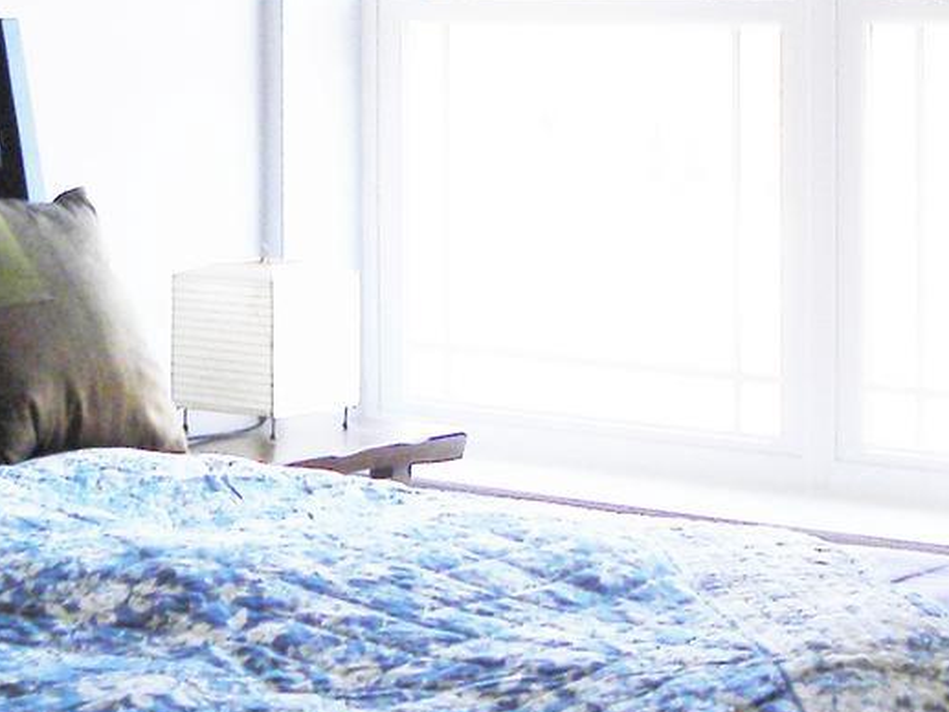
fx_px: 2824
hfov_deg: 19.1
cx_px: 479
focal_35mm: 103
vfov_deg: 14.0
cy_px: -112
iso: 85
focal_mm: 4.6
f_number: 2.8
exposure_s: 1/73.5
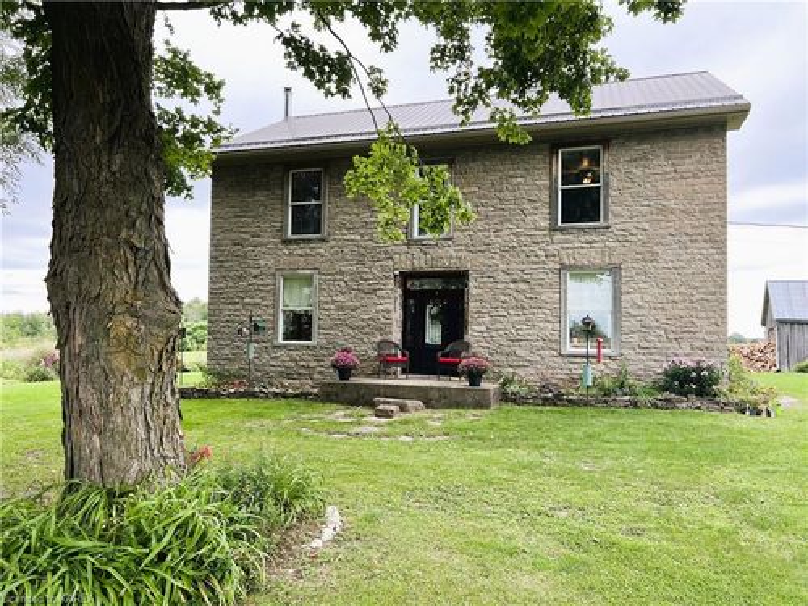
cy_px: 303
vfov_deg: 53.1
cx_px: 404
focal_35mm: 26
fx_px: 607
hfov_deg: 67.3
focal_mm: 5.7
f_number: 1.5
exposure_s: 1/282
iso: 40
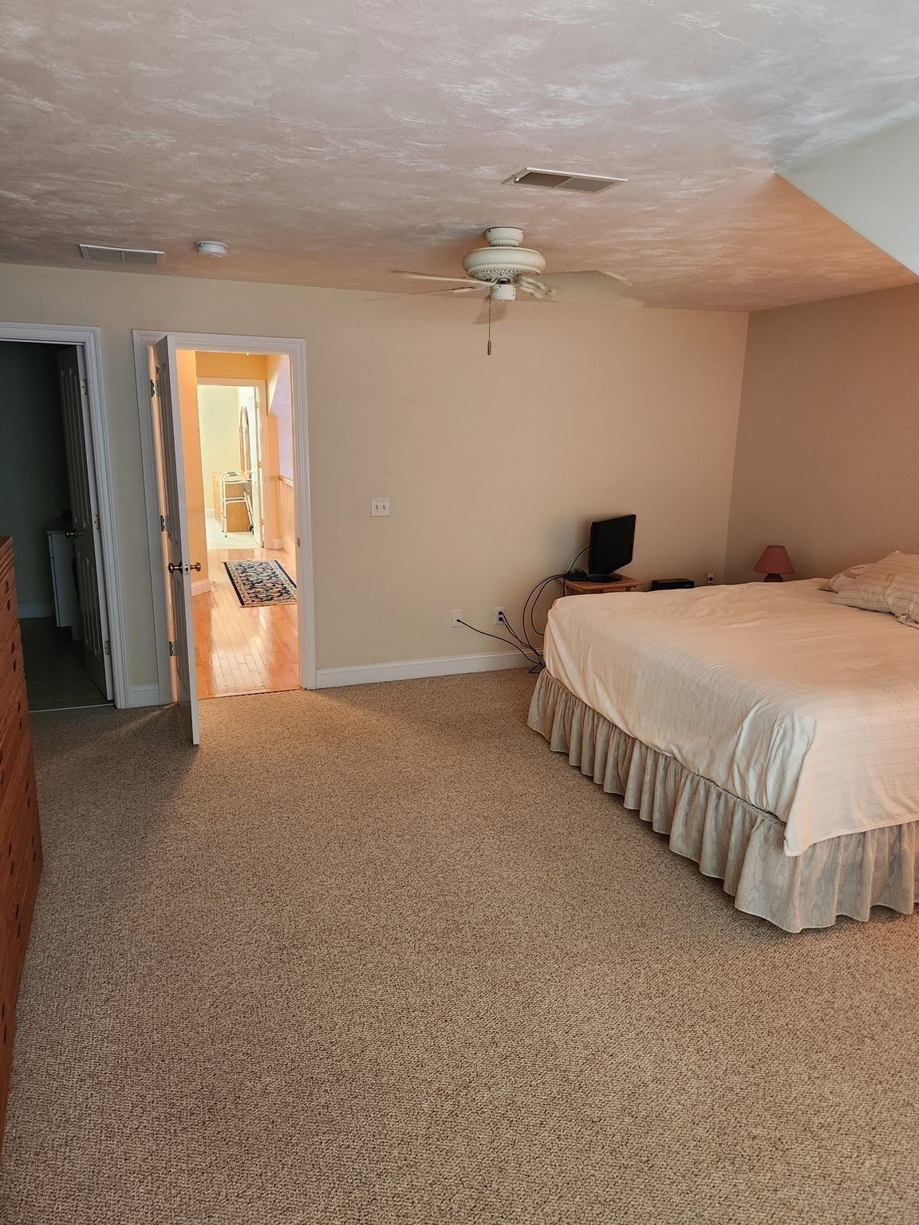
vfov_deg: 73.9
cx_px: 460
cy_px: 612
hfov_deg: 58.9
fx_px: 814
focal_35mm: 23
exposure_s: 1/40
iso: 640
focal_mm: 5.4
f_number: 1.8
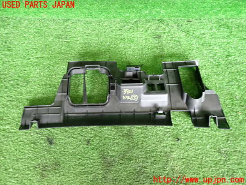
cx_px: 123
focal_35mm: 25
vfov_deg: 54.9
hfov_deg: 69.4
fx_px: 178
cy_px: 92
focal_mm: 4.5
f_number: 2
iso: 250
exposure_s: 1/30
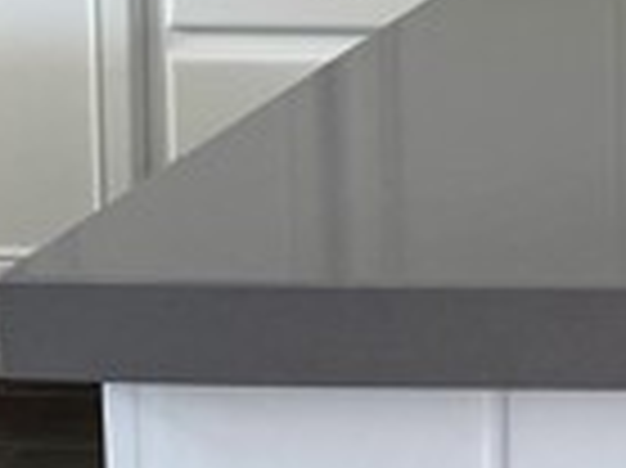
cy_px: -432
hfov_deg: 13.3
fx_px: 2168
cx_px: 1383
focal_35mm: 120
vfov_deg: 11.3
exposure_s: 1/121
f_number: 1.6
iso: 100
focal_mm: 4.2
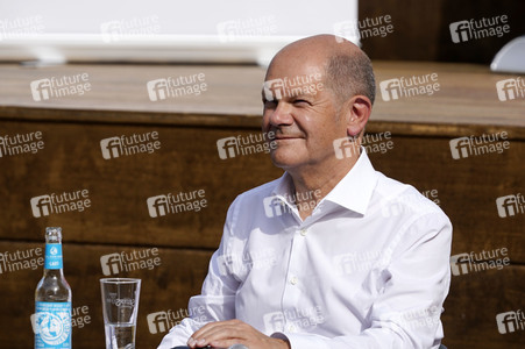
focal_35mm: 518
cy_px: 174
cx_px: 262
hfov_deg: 4.0
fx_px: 7548
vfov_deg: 2.7
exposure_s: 1/800
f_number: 10
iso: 320
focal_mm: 518
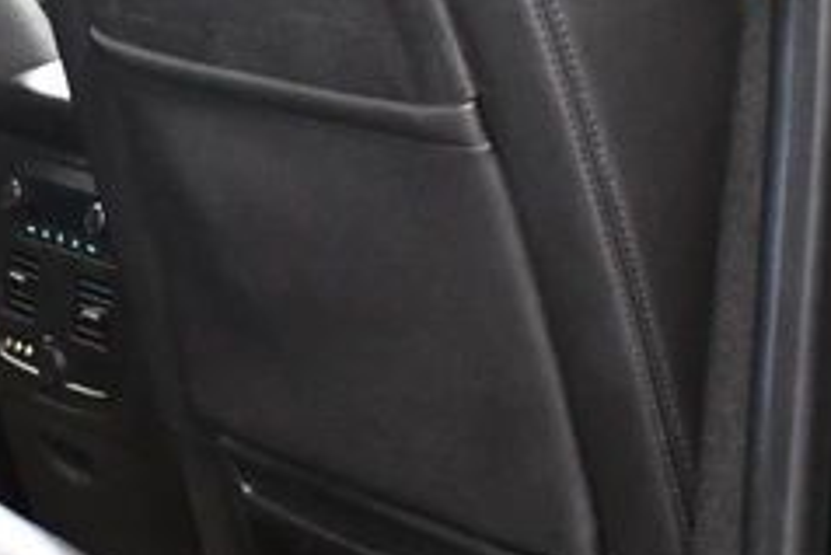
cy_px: 208
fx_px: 2610
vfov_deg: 12.1
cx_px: 10
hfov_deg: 17.7
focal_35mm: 113
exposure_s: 1/60
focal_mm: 21
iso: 6400
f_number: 3.8
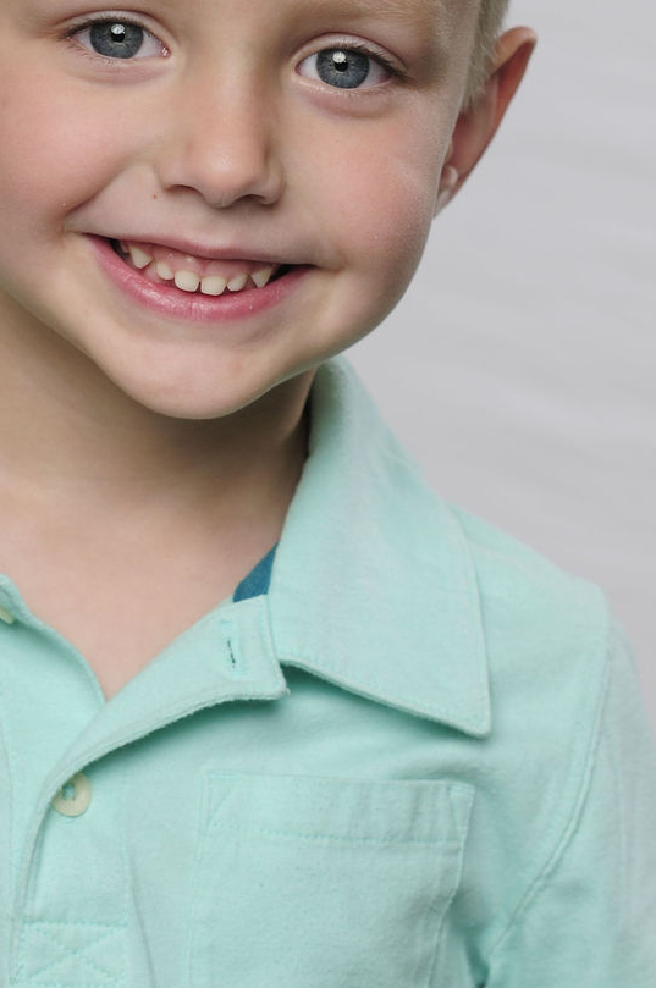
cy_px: 451
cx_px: 242
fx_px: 6660
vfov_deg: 8.5
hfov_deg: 5.6
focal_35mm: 243
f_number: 5.6
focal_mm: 85
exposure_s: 1/250
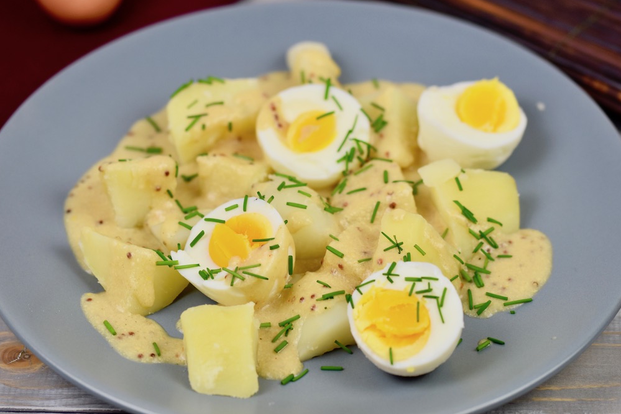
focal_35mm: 162
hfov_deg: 12.7
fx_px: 2786
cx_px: 313
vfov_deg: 8.5
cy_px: 209
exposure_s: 1/320
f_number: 4
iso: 400
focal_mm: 105
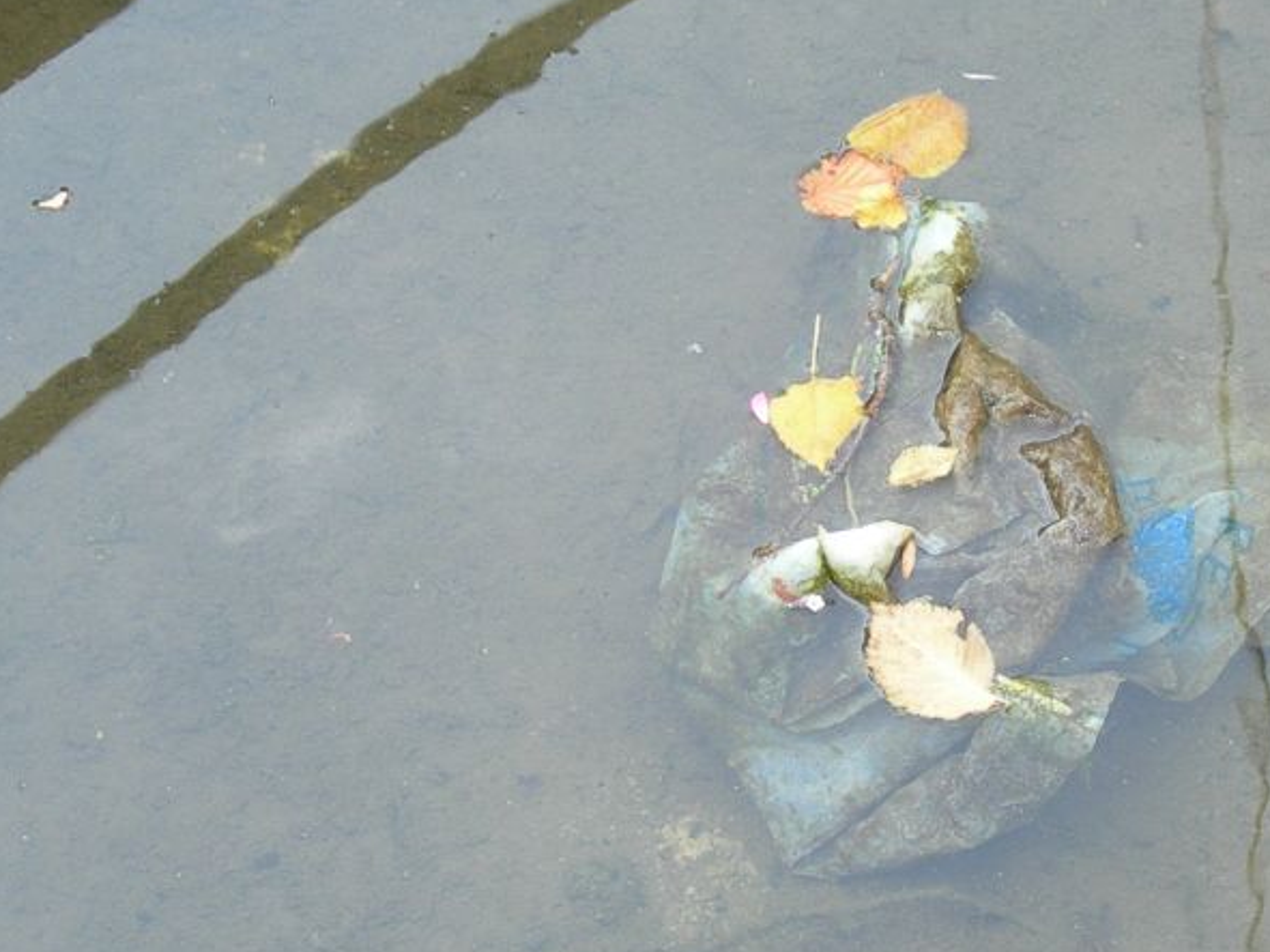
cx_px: 1006
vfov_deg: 9.4
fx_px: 5796
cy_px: 438
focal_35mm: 158
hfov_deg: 12.5
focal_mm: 14.9
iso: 54
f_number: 3.7
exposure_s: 1/30
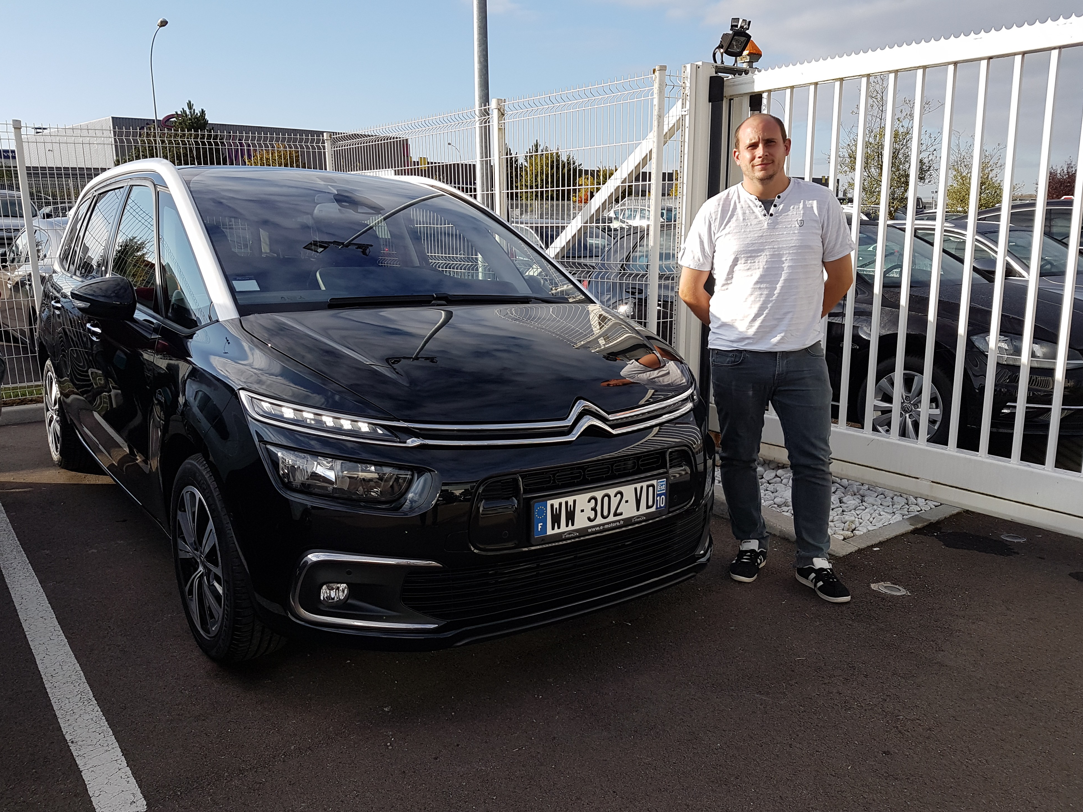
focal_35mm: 27
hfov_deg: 65.3
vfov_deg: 51.3
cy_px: 421
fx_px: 845
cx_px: 529
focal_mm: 4.2
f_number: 1.7
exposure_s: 1/1280
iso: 40
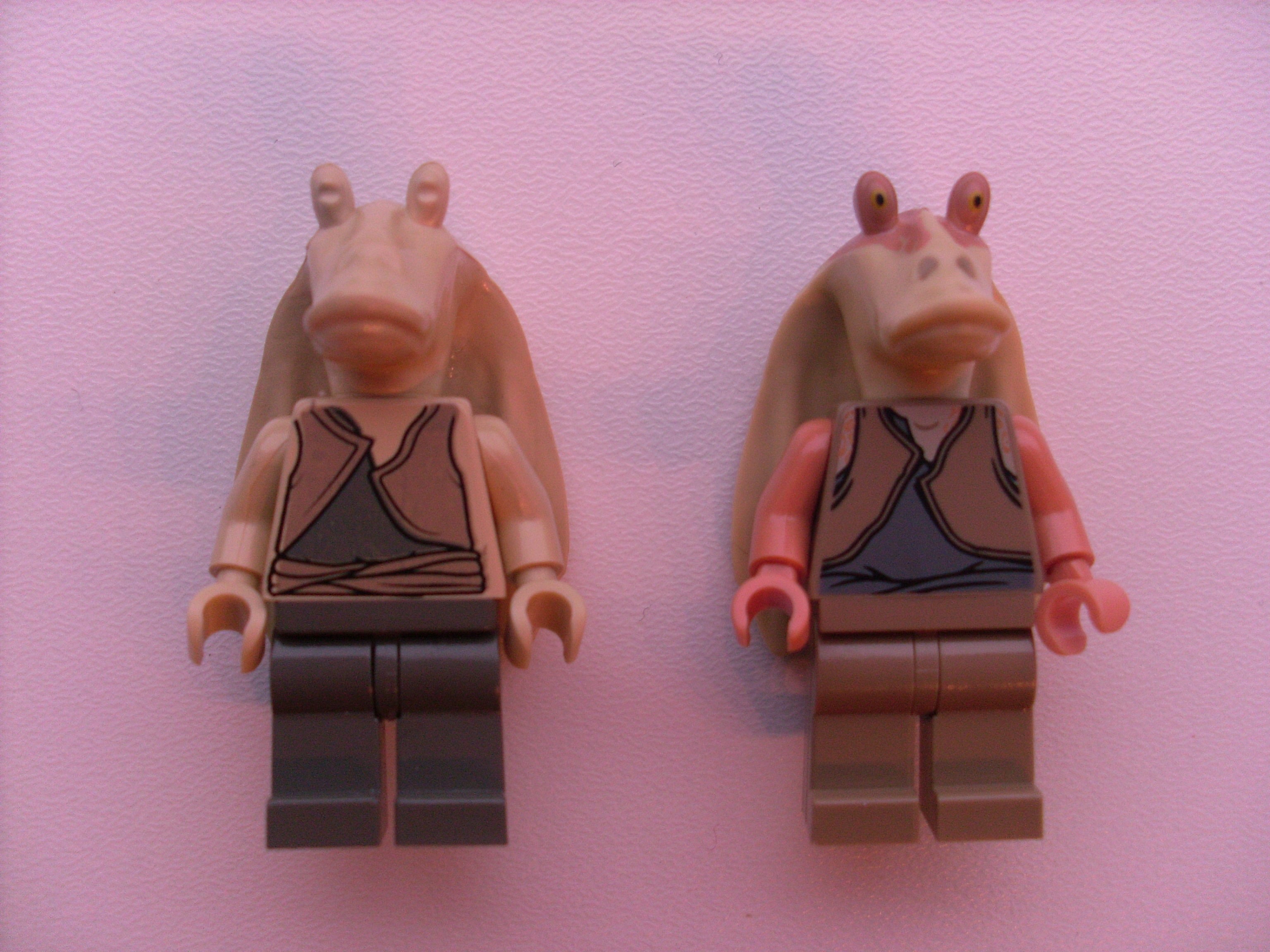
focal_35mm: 38
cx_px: 635
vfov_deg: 37.7
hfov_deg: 49.0
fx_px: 1394
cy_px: 476
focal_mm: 6.3
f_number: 3
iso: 100
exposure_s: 1/60
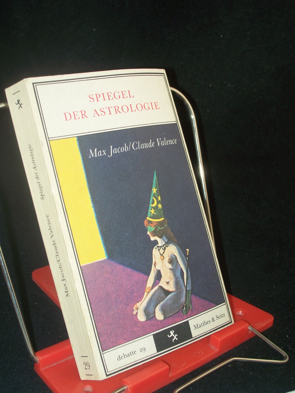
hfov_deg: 27.5
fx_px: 602
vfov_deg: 36.2
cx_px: 148
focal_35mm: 53
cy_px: 196
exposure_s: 1/80
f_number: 3.2
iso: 80
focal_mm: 8.7
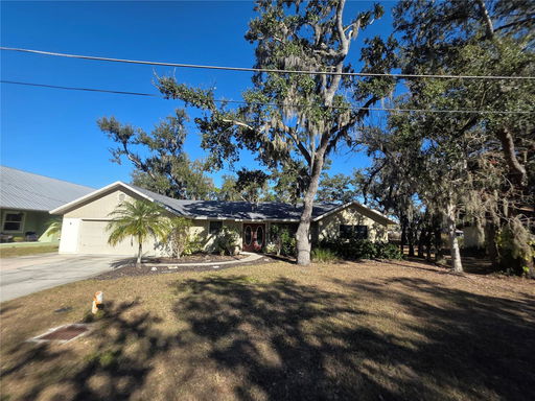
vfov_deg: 89.9
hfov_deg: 106.2
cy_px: 200
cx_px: 268
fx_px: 201
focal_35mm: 13
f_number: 1.9
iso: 40
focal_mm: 2.2
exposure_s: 1/1336
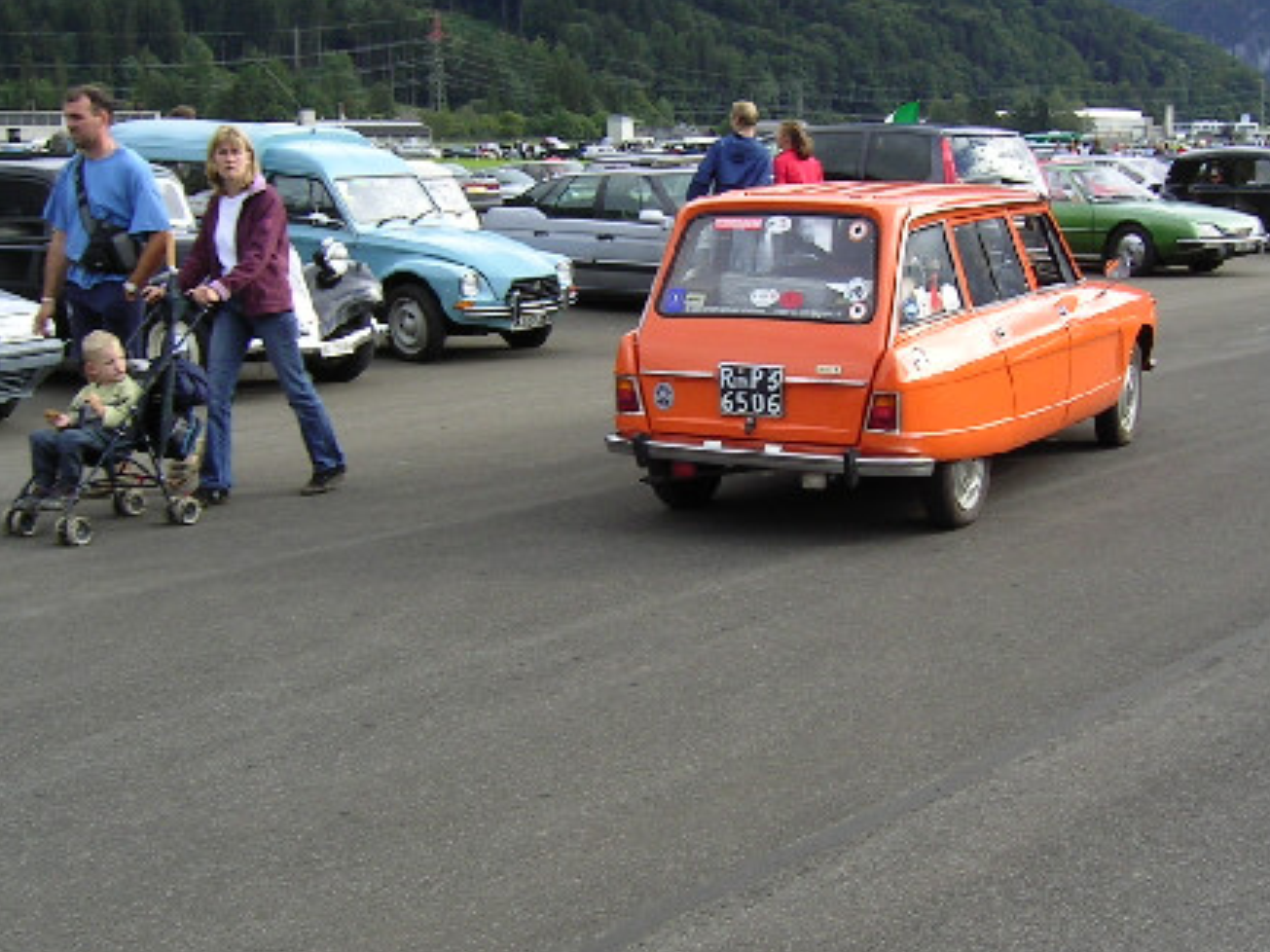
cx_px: 768
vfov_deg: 27.5
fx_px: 1944
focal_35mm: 53
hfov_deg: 36.0
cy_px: 499
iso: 50
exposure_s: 1/141
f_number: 4.8
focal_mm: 5.6
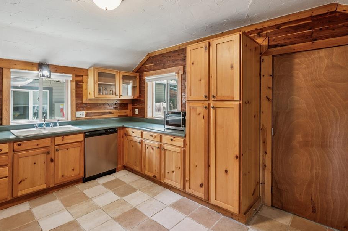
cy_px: 106
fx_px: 179
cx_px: 169
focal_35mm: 19
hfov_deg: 88.2
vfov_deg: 65.6
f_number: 11
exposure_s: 1/5
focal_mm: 16.5
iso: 800
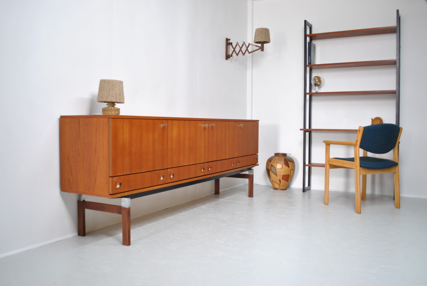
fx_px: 356
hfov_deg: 61.9
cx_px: 214
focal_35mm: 30
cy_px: 143
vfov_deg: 43.7
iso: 400
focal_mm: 20
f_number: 3.8
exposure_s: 1/30
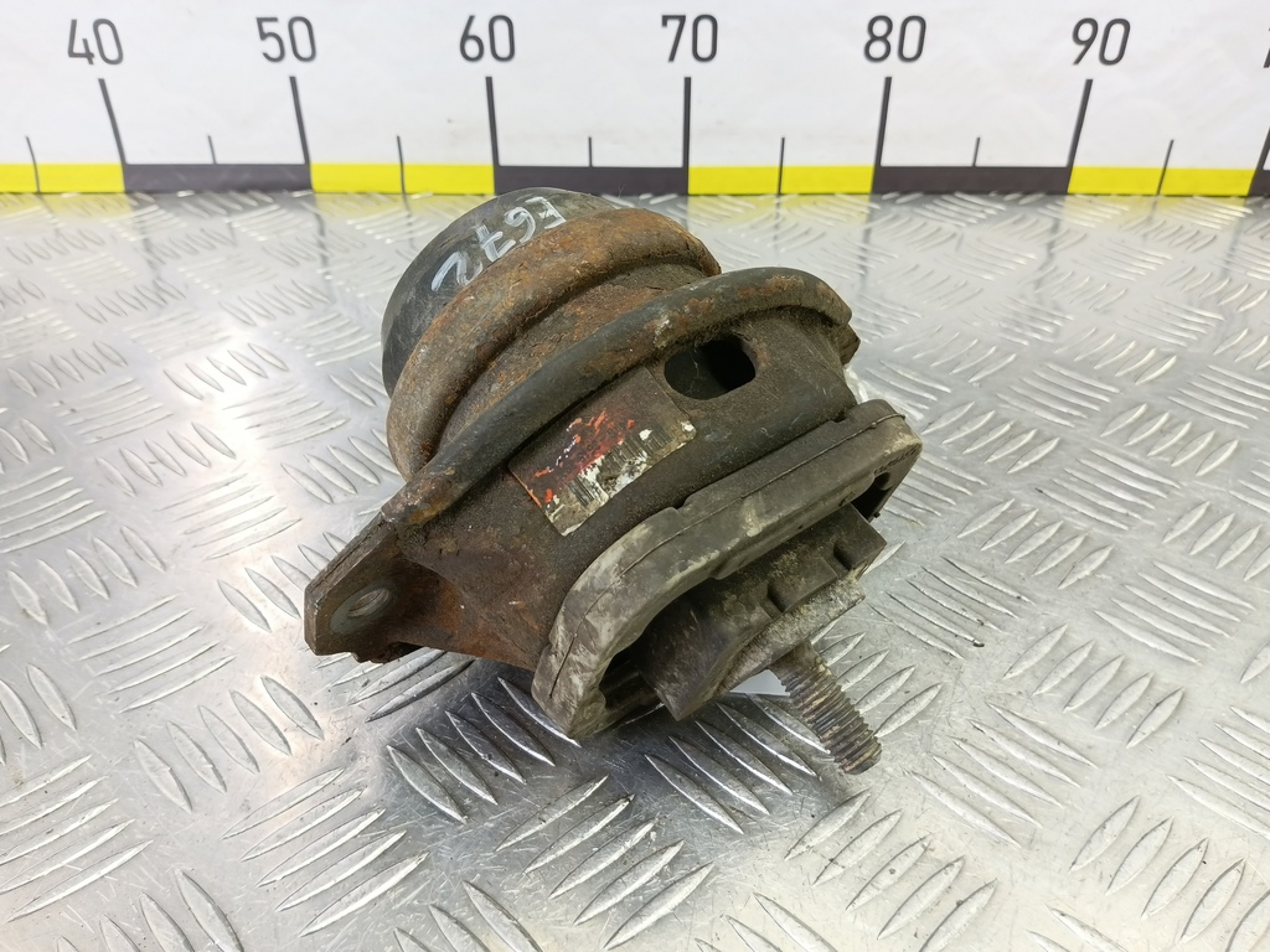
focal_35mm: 23
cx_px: 635
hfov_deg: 73.9
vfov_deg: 58.9
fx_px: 844
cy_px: 476
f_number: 1.6
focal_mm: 4.11
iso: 240
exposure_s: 1/50
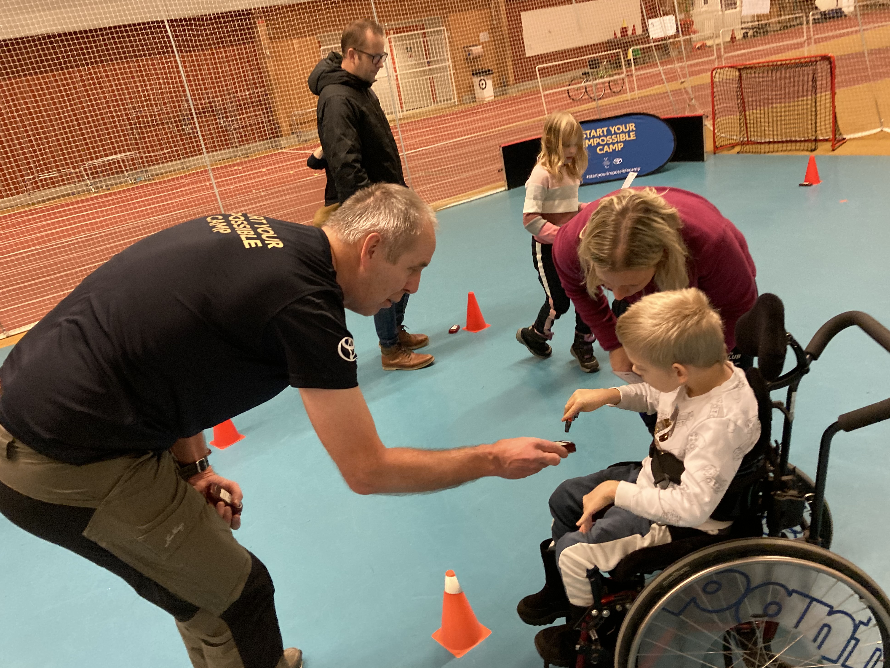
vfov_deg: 48.2
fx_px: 746
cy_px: 331
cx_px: 451
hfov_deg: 61.7
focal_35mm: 29
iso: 320
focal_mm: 3.99
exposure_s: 1/57
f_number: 1.8
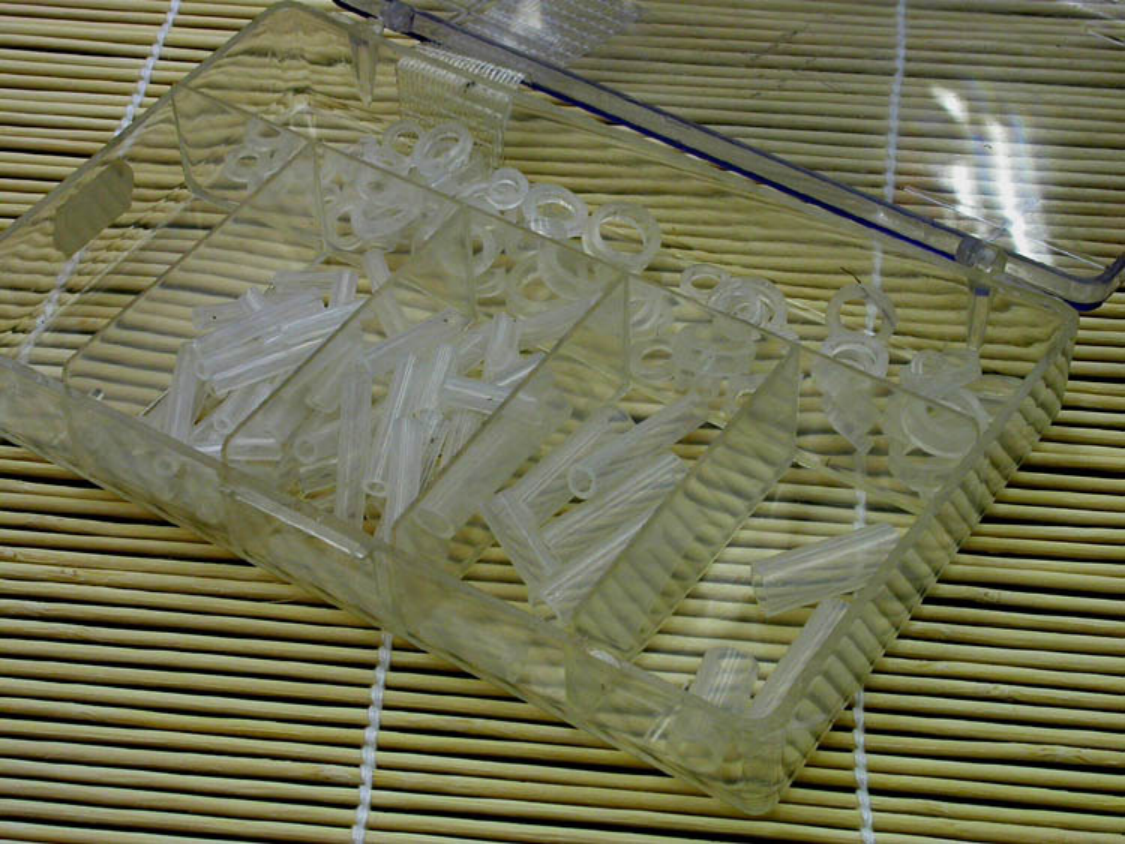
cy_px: 422
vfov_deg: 18.2
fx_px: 2633
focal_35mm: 81
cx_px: 562
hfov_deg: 24.1
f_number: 7.2
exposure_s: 1/22.1
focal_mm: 16.9
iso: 100
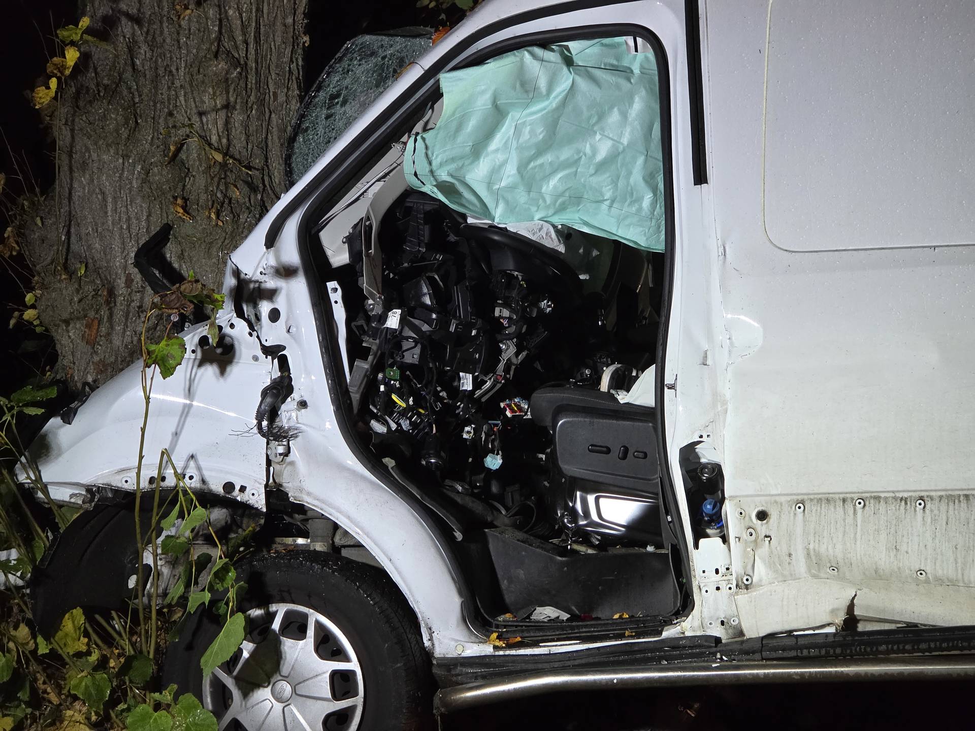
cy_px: 366
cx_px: 488
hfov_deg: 17.1
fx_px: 3239
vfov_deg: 12.9
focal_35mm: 115
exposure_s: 1/100
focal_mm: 18.6
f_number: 3.4
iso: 640
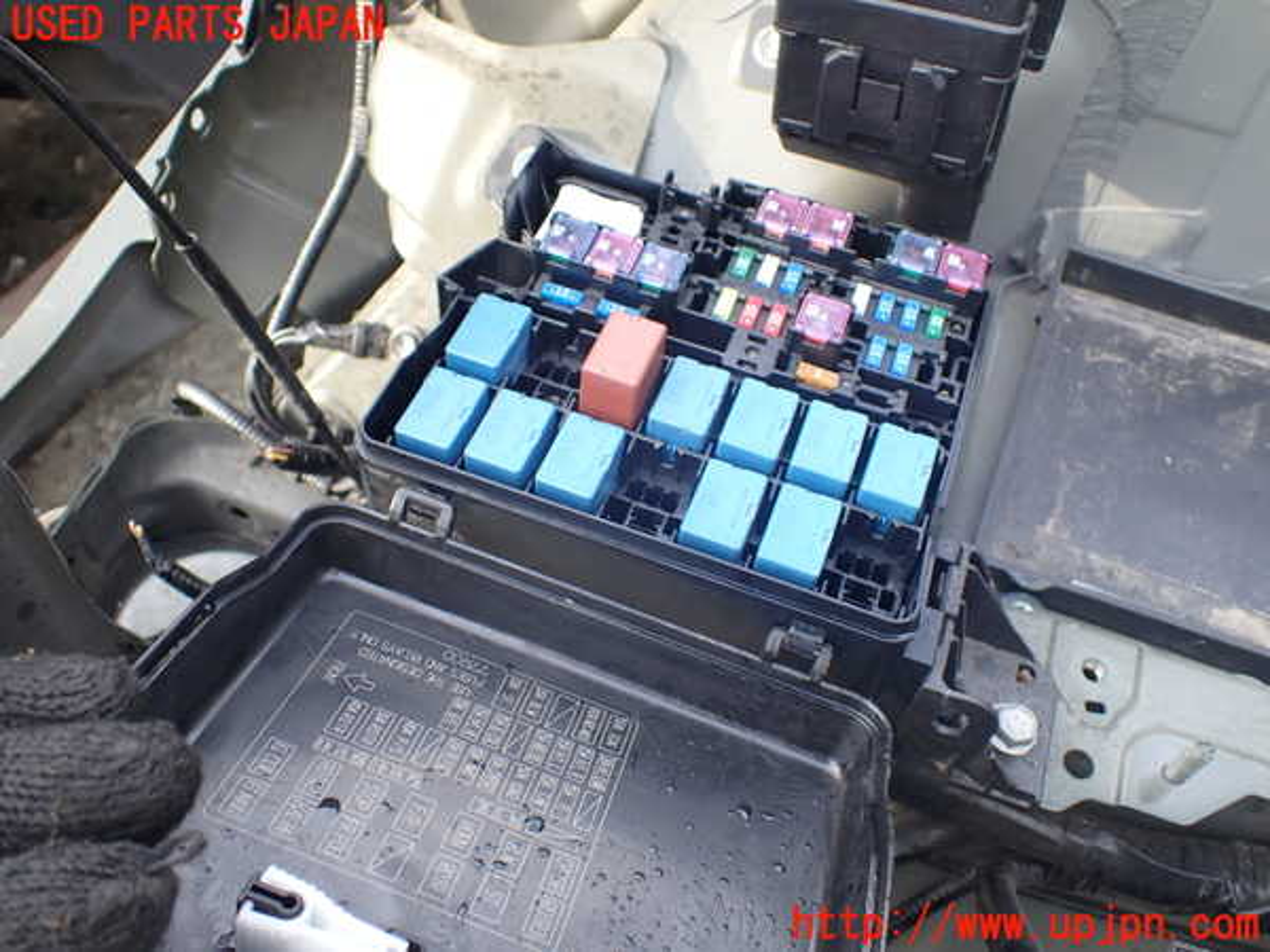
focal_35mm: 30
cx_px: 635
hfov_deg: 60.0
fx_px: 1101
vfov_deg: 46.8
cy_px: 476
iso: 100
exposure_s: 1/125
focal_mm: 5.4
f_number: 2.3
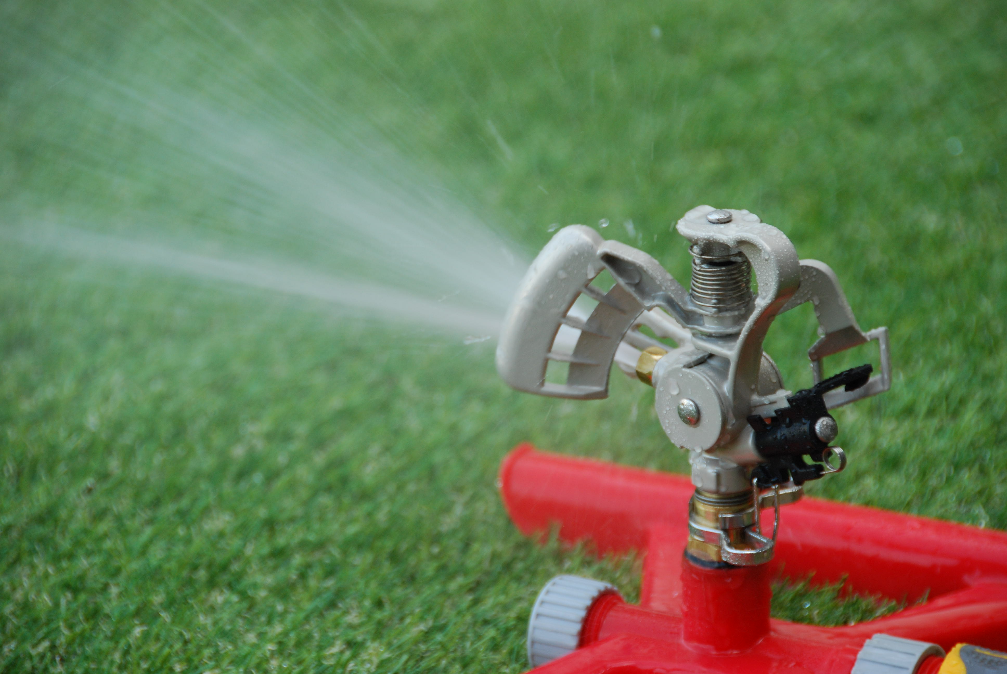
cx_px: 504
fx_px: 8402
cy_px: 337
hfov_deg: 6.9
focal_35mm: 300
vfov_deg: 4.6
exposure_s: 1/125
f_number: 5.6
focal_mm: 200
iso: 280
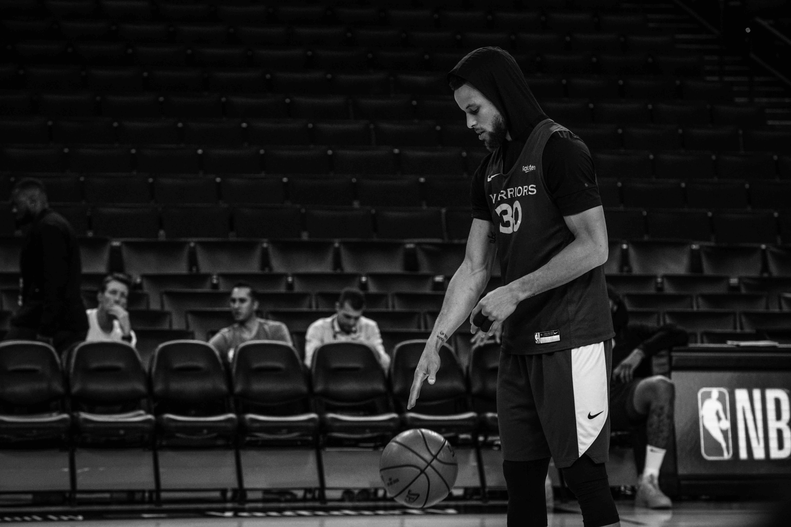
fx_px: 3362
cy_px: 264
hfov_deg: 13.4
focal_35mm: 153
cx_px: 396
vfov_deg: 9.0
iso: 6400
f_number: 8
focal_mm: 153
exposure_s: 1/500
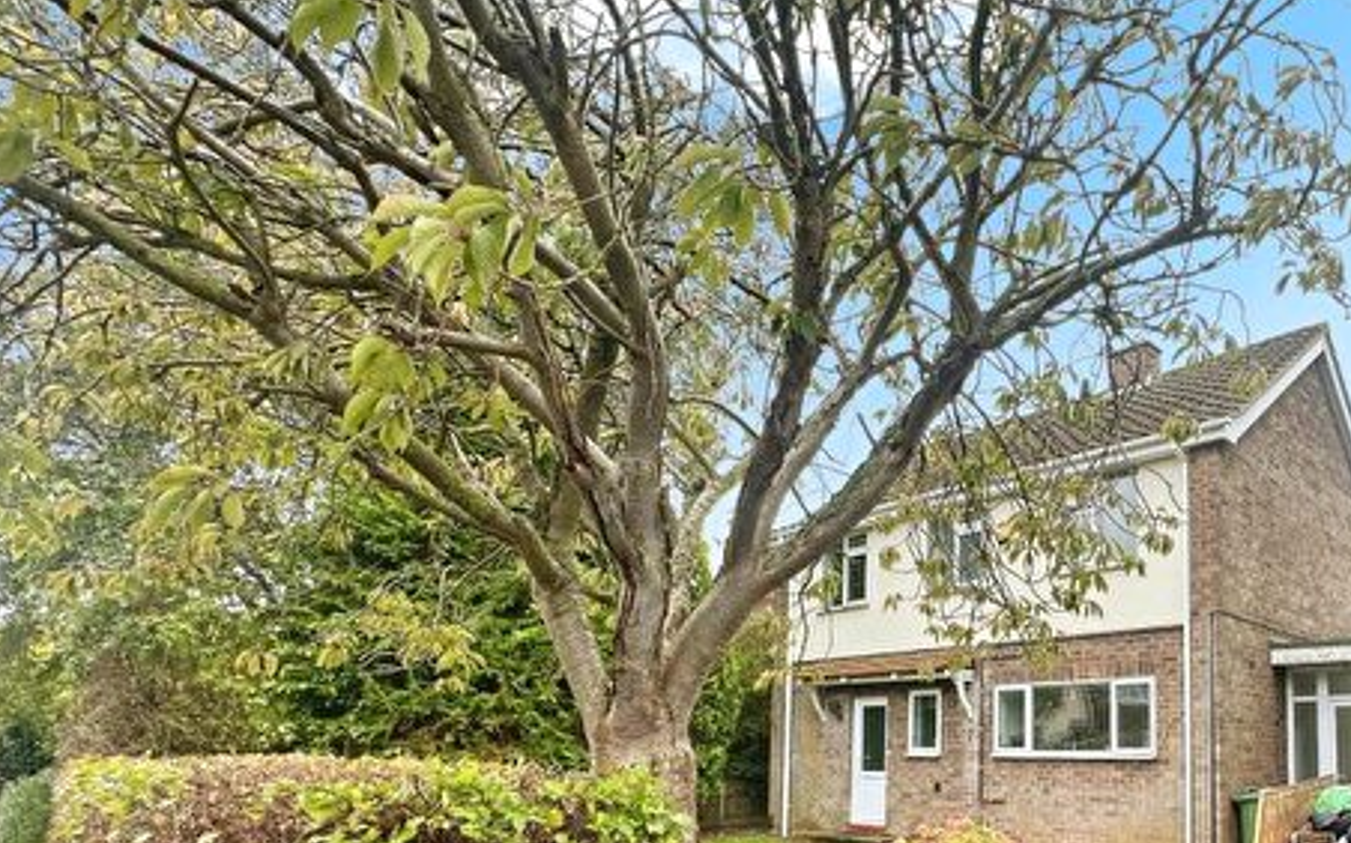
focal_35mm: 23
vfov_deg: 49.7
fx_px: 846
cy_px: 677
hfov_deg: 71.6
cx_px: 1022
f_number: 2.2
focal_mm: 2.22
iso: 40
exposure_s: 1/347
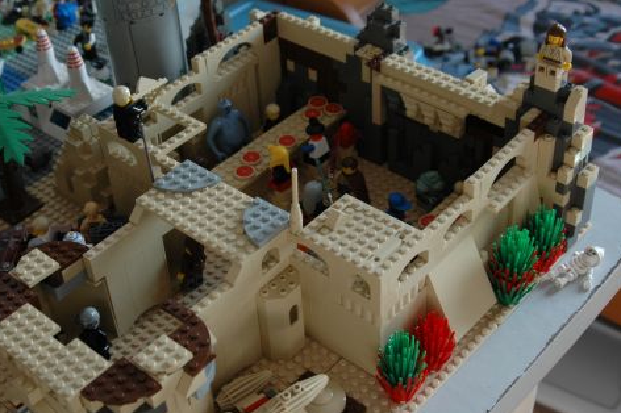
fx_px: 983
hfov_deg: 35.0
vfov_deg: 23.7
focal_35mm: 57
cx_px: 259
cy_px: 195
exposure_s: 1/100
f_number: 5
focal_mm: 28
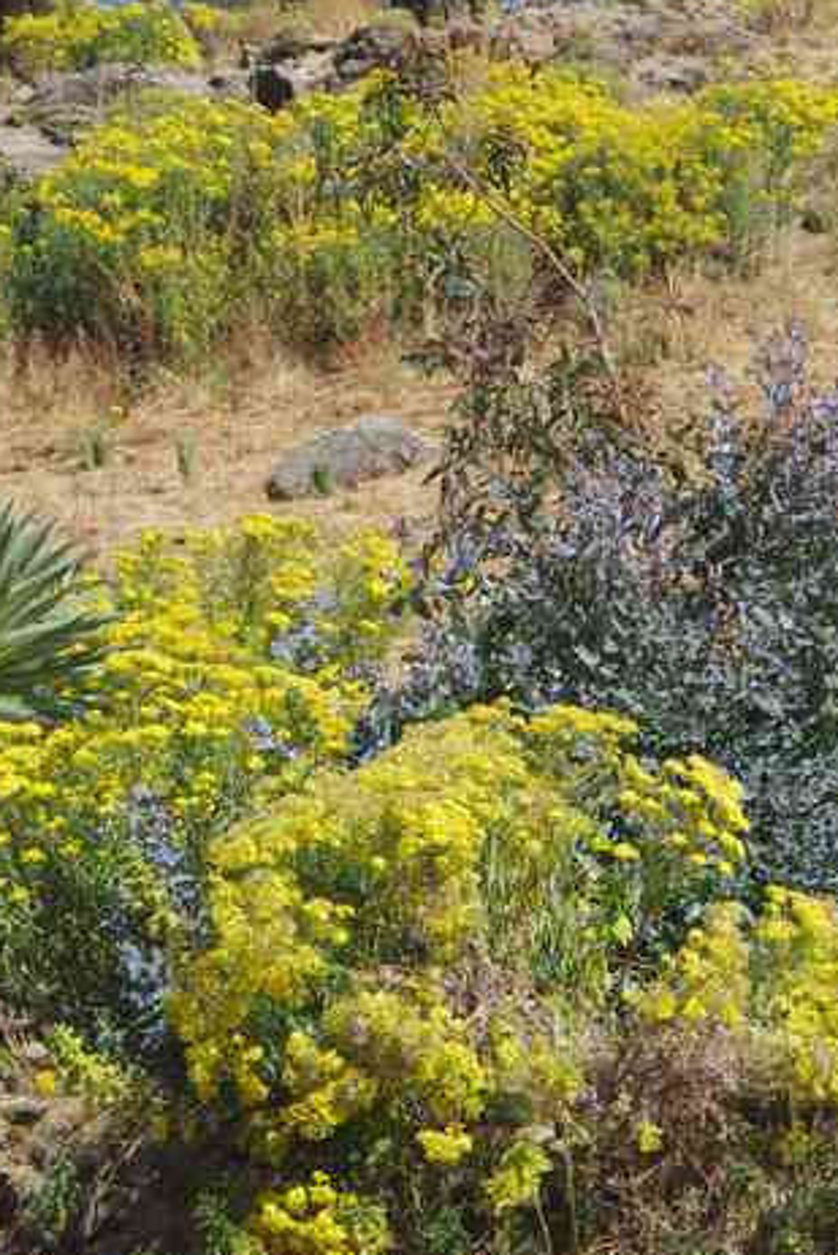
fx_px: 9597
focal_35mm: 275
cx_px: 350
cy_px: 524
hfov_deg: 5.0
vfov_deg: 7.5
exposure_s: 1/125
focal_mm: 85
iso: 200
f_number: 8
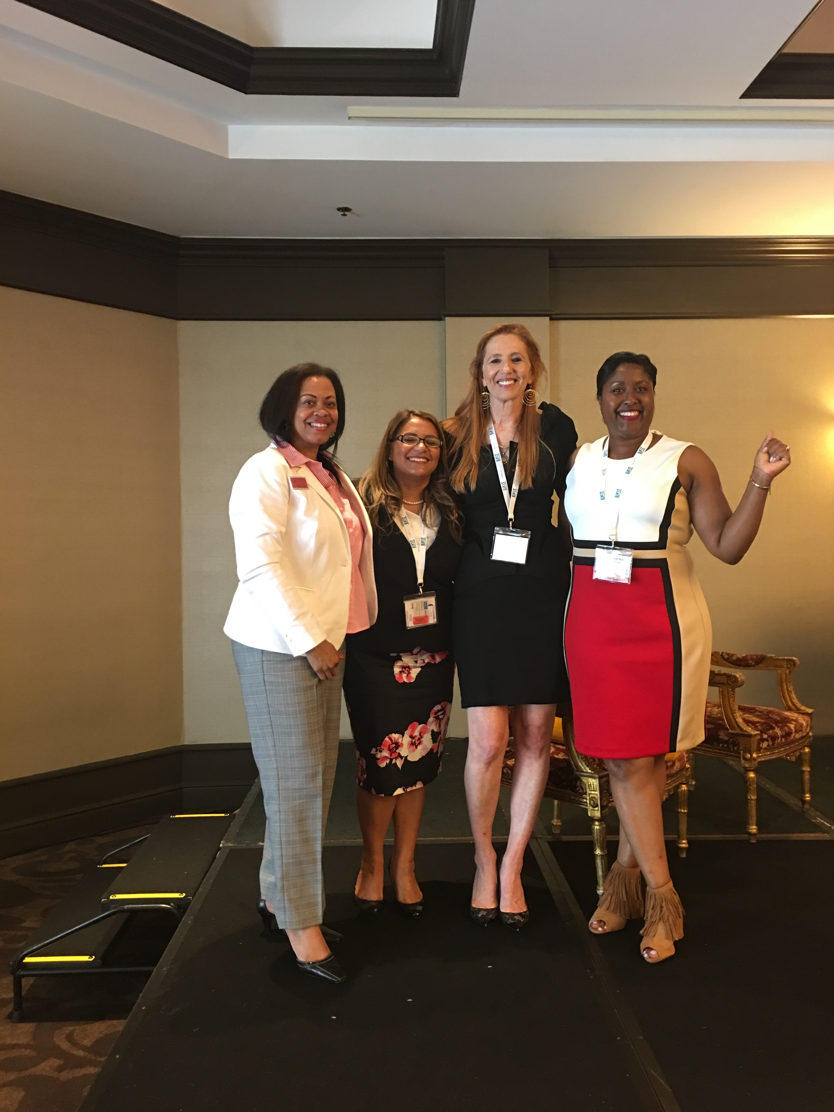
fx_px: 932
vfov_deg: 61.7
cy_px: 556
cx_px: 417
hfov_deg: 48.2
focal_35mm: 29
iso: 80
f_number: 2.2
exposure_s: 1/10
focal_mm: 4.15
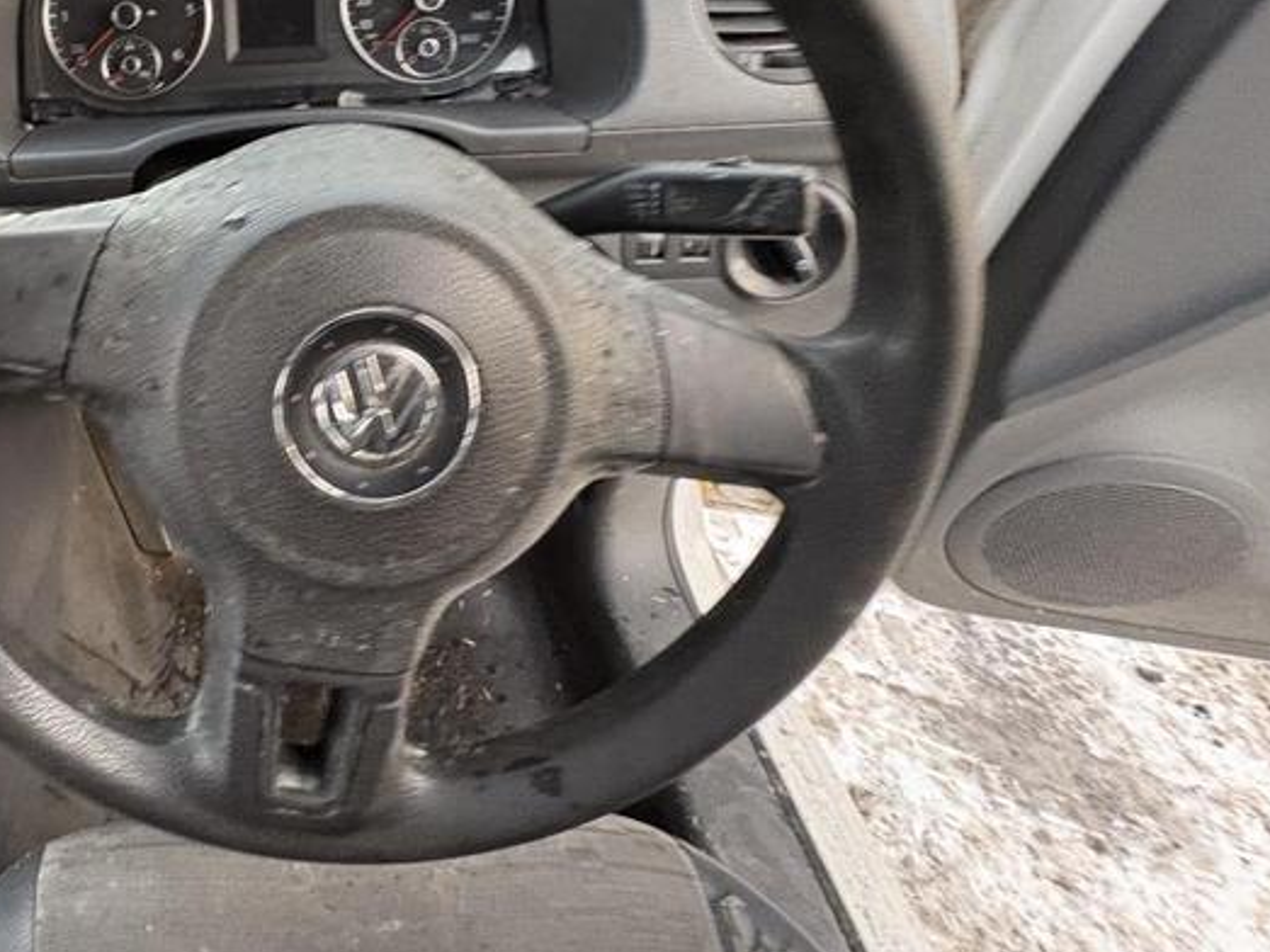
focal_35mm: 24
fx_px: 880
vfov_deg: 53.6
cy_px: 214
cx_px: 204
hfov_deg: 63.5
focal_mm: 2.22
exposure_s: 1/60
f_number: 2.2
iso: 500
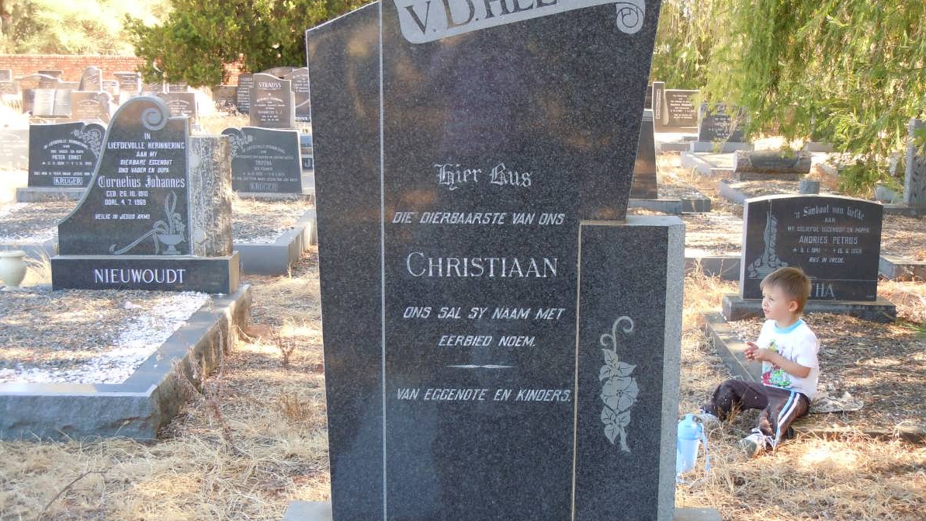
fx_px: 1400
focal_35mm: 57
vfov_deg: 21.1
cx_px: 462
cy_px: 257
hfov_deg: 36.6
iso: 200
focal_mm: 9.3
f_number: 3.9
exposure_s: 1/60
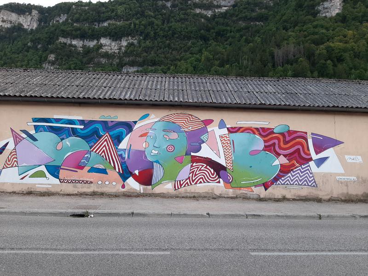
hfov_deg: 67.3
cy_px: 138
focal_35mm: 26
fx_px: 276
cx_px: 184
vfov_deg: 53.1
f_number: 1.7
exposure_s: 1/50
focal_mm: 3.93
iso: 64
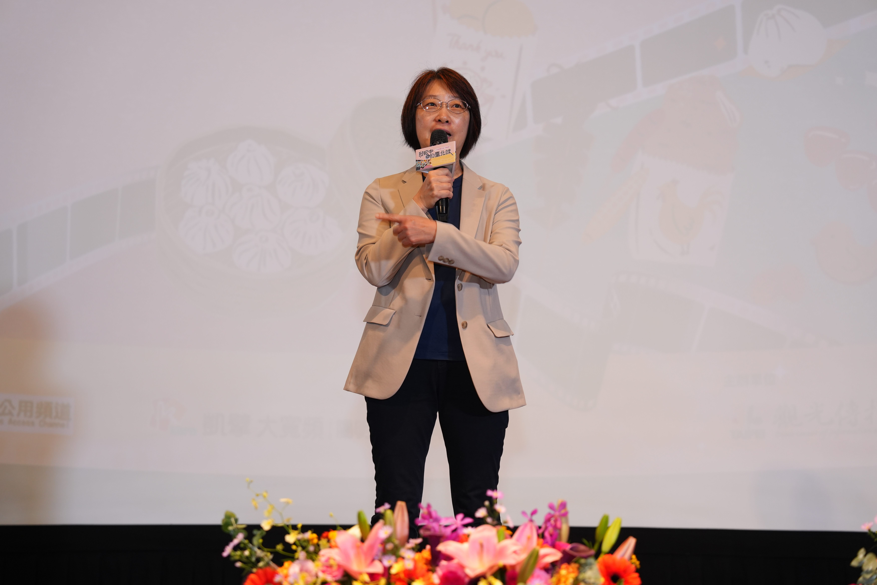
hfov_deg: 28.8
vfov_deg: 19.5
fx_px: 1705
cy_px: 292
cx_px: 438
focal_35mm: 70
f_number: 3.2
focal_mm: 70
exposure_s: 1/100
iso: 1000
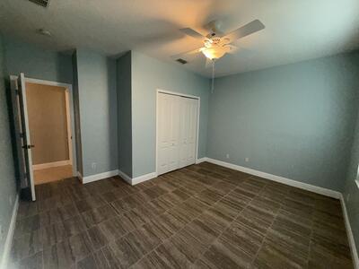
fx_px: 145
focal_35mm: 14
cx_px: 180
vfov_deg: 85.7
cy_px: 134
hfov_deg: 102.1
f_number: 2.2
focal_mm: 2.22
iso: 250
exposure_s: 1/60
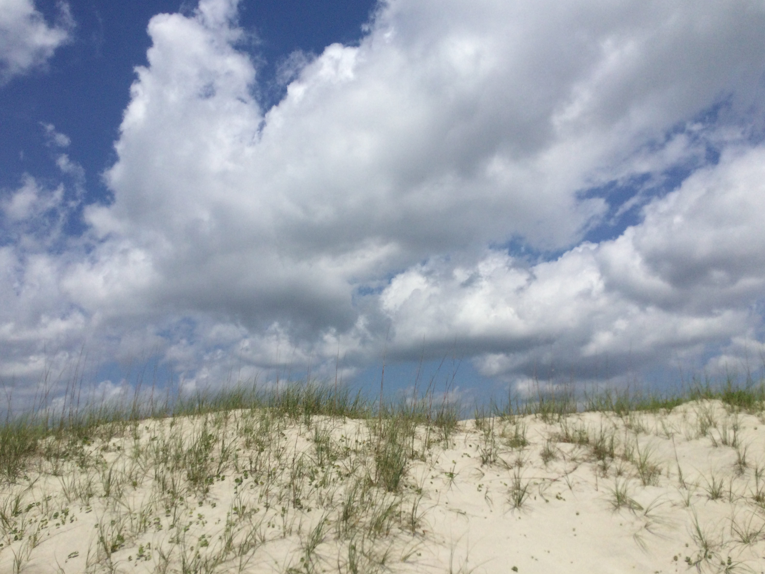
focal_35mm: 32
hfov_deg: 56.8
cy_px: 280
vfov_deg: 44.2
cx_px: 376
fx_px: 707
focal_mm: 3.3
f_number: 2.4
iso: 25
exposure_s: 1/4292
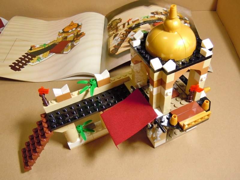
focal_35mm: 30
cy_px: 90
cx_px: 120
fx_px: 208
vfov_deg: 46.8
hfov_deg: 60.0
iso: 200
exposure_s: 1/10
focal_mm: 5.4
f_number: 3.5
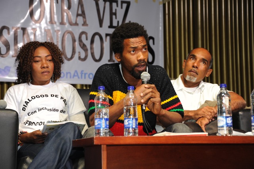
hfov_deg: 21.5
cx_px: 127
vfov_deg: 14.4
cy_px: 84
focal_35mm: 95
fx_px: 670
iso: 1600
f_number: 5.6
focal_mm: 95
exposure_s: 1/100
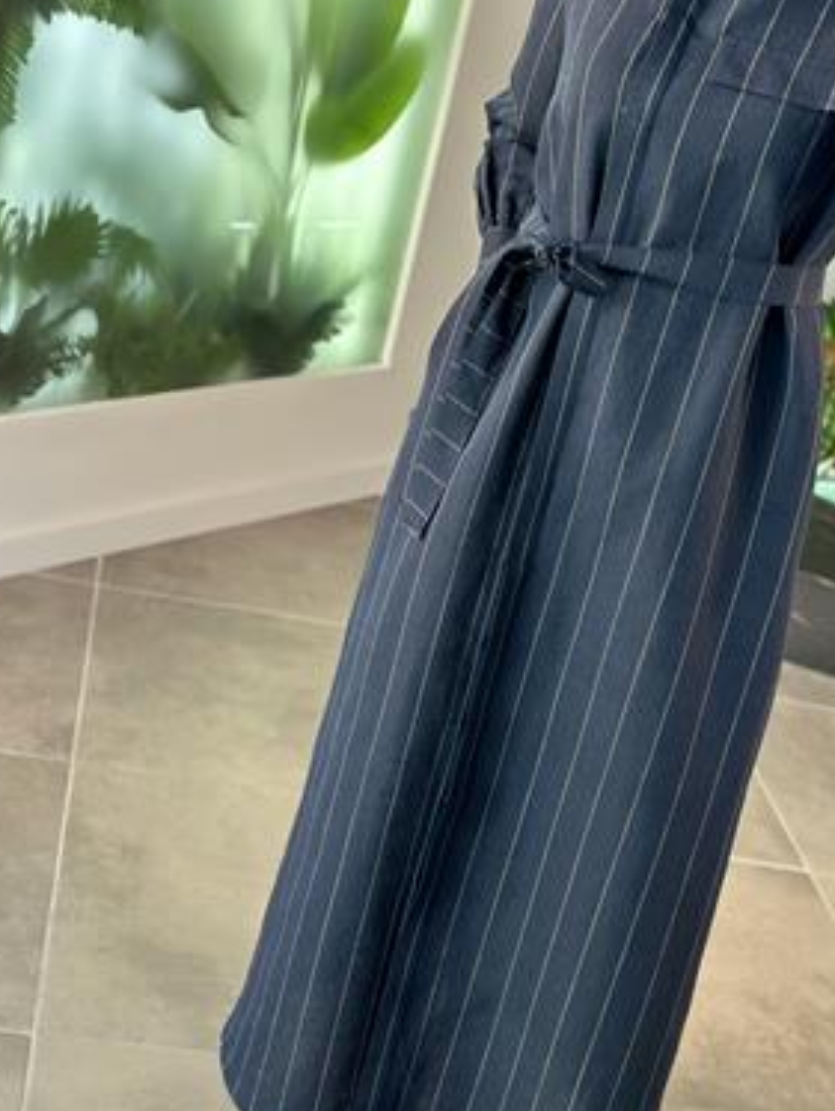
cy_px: 518
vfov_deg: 36.1
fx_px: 1703
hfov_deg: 27.6
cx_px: 416
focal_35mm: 53
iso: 100
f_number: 1.78
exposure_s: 1/172
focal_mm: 6.86
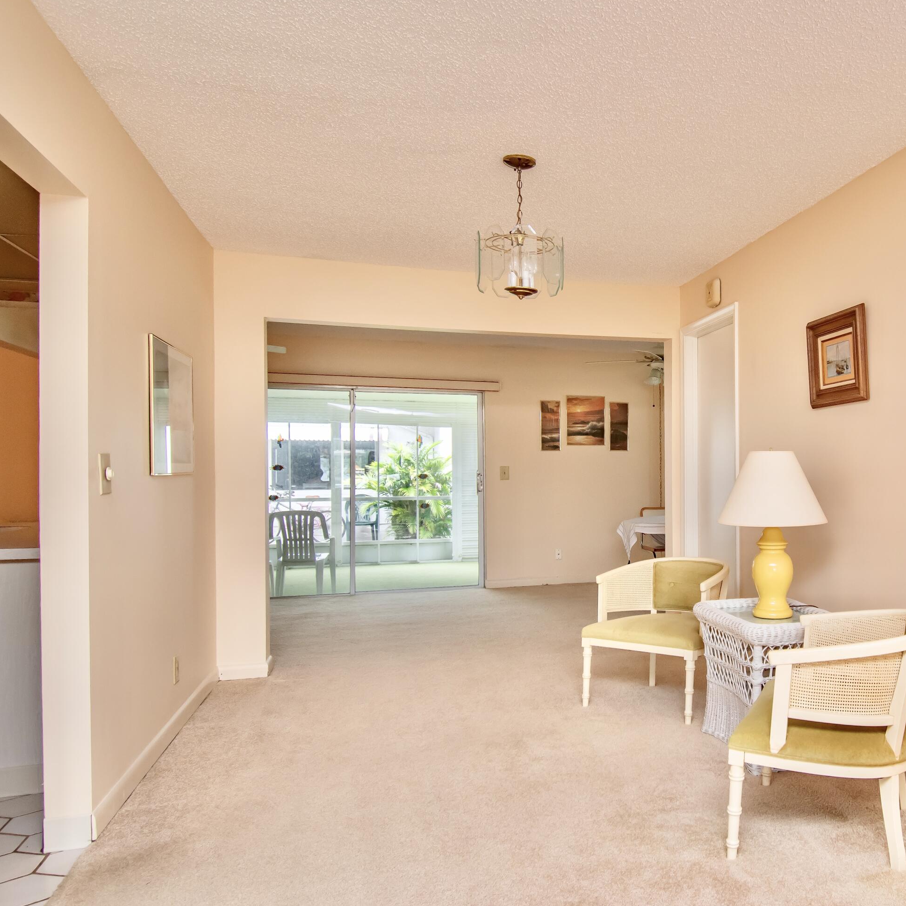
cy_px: 462
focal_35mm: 26
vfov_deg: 61.6
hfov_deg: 58.5
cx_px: 677
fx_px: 760
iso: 800
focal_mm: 13
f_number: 5
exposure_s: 1/60
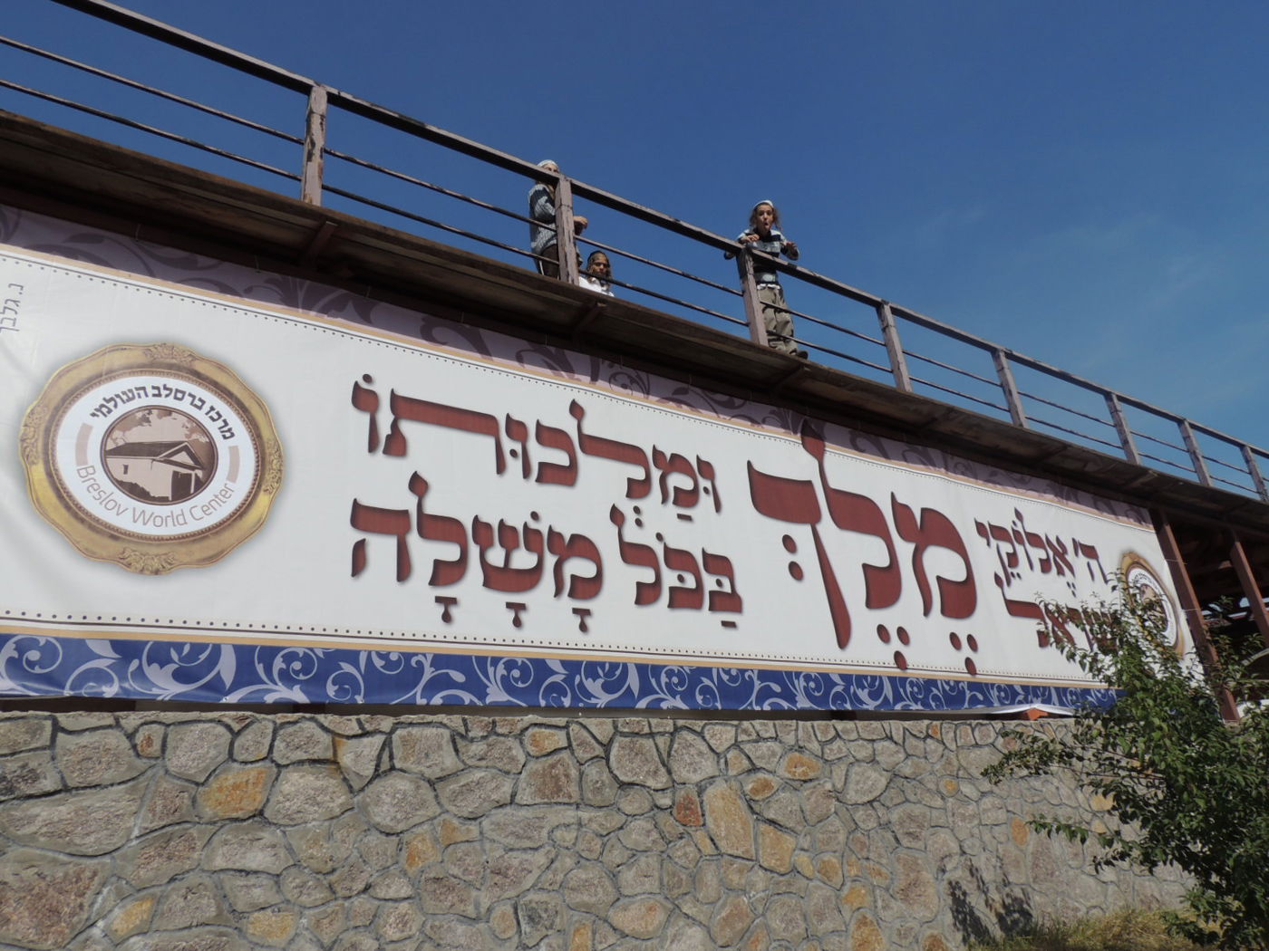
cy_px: 476
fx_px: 880
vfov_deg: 56.8
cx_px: 634
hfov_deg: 71.6
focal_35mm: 24
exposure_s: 1/1250
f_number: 4.7
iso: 100
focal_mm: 4.3
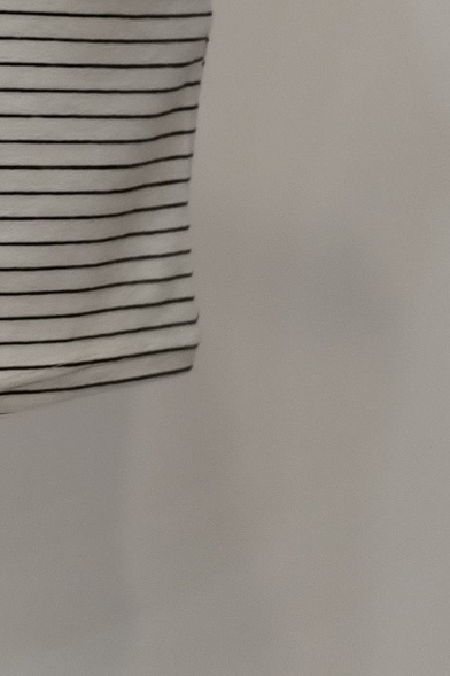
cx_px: -147
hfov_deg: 10.9
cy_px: 106
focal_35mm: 123
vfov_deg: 16.5
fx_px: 2309
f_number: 1.8
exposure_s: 1/60
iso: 209
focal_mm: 4.75
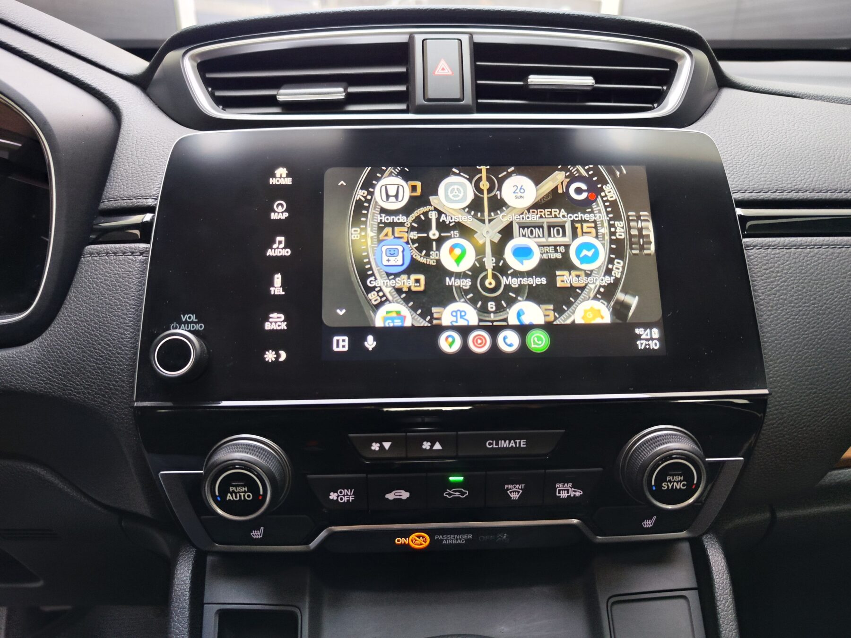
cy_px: 319
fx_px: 565
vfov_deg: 58.9
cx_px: 426
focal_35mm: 23
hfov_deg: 73.9
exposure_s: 1/53.8
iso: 349
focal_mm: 7.01
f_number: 1.69
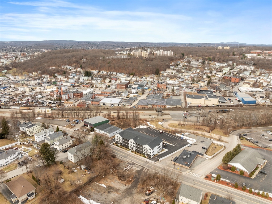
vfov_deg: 56.8
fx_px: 188
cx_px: 136
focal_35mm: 24
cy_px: 102
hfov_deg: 71.6
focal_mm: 12.29
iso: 100
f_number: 2.8
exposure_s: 1/1250
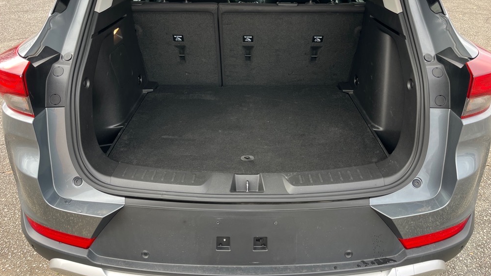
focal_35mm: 29
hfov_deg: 66.1
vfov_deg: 40.0
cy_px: 108
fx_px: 378
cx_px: 247
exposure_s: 1/205
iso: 40
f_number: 1.6
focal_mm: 5.1
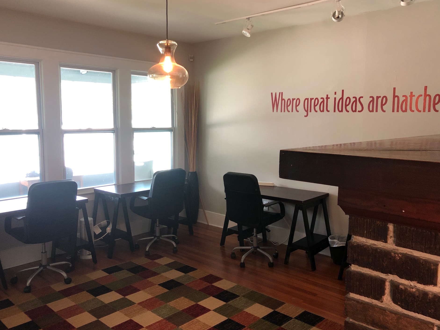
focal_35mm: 30
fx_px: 381
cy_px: 166
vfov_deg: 46.8
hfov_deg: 60.0
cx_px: 228
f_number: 1.8
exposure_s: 1/15
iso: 50
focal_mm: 4
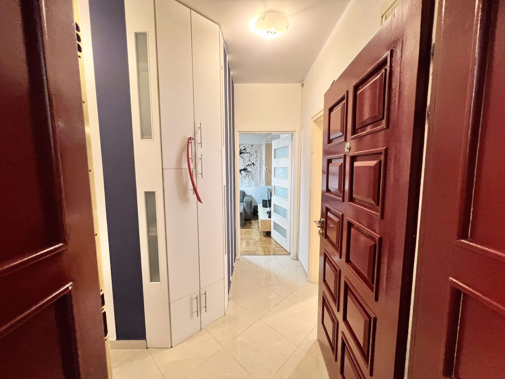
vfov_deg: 89.9
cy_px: 190
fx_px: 190
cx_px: 252
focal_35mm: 13
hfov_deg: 106.2
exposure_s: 1/50
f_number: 1.8
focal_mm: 1.57
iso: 250
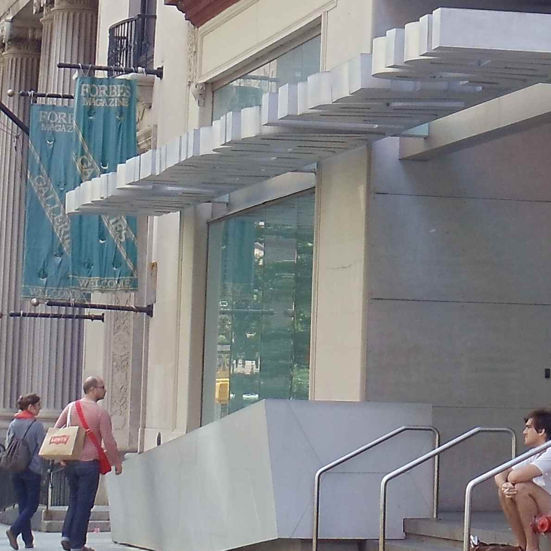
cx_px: 549
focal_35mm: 196
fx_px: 3530
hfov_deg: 8.9
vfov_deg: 8.9
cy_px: -42
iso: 80
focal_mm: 8.3
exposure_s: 1/80
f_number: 4.1
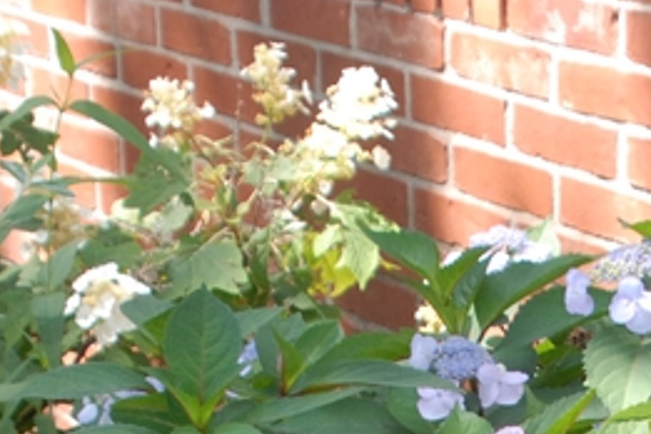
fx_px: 2984
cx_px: 746
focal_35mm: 165
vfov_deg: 8.0
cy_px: 829
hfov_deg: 12.2
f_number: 5.6
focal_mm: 28
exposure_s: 1/125
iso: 400
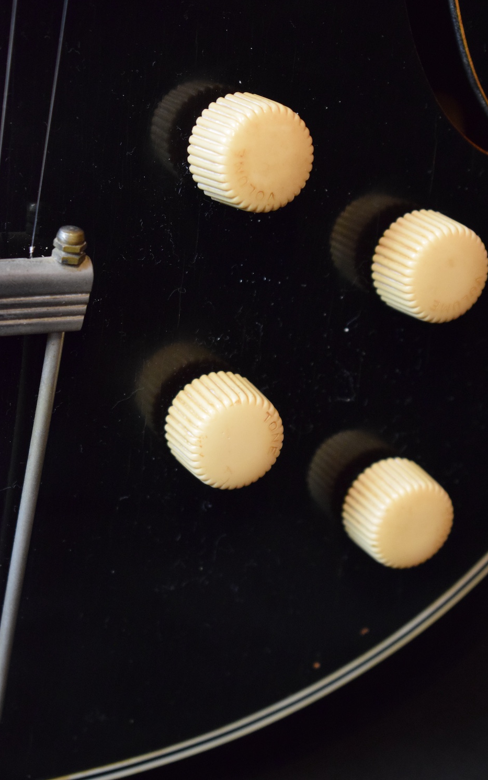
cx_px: 259
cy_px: 388
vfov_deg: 24.5
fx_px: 1798
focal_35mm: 85
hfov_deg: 15.5
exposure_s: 1/30
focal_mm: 55
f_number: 5.6
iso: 3200
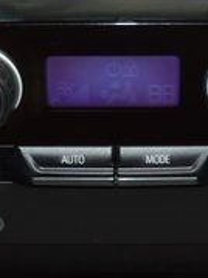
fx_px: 1572
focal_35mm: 196
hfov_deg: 7.6
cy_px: 92
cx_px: 112
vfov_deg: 10.1
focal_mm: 38
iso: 1100
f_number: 4.2
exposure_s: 1/6
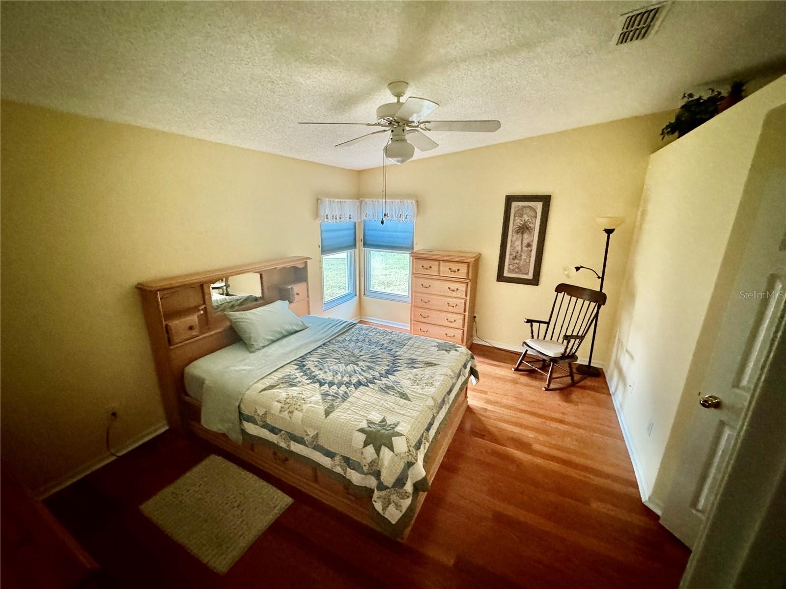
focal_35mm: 14
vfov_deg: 85.7
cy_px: 294
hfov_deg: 102.1
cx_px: 393
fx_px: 318
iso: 1000
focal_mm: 2.22
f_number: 2.2
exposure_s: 1/60
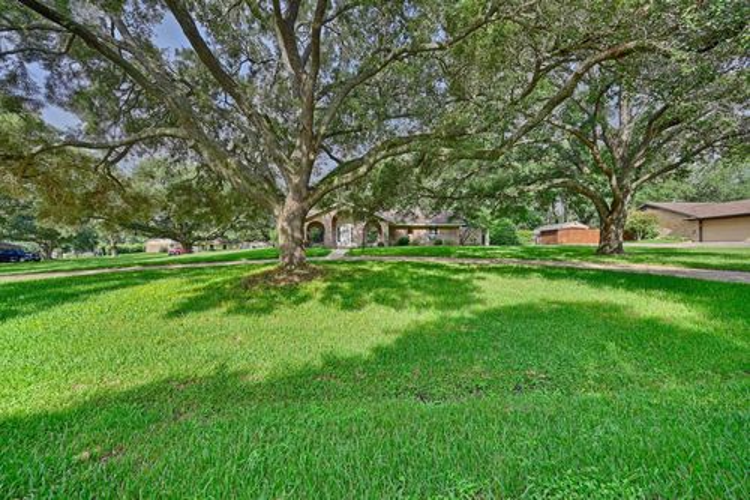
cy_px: 250
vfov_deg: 81.2
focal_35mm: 14
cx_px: 375
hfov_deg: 104.3
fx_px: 292
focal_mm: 14
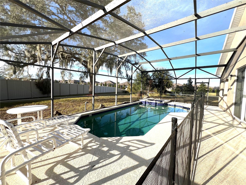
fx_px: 92
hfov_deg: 106.2
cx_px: 123
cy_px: 92
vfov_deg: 89.9
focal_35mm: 13
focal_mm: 1.57
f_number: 1.8
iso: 32
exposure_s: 1/589
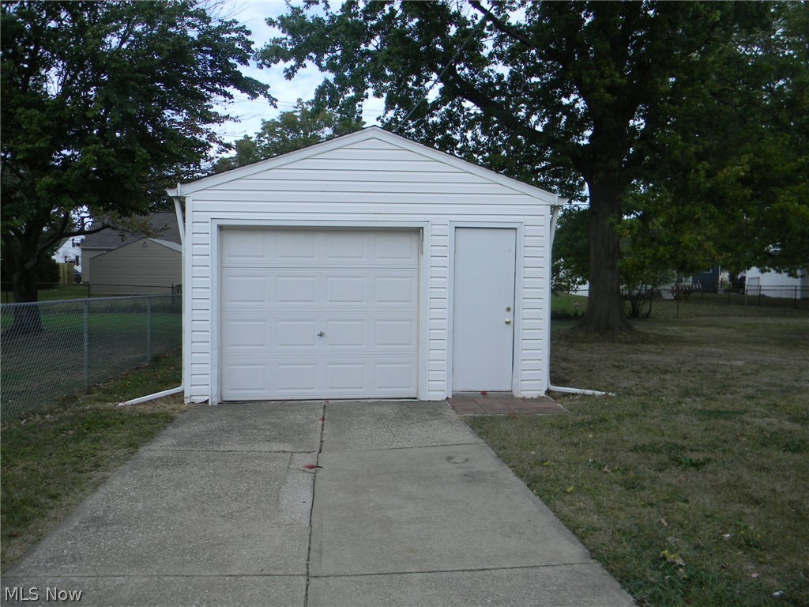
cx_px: 404
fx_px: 654
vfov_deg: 49.7
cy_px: 304
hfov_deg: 63.4
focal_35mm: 28
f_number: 3.5
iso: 80
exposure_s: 1/458
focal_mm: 5
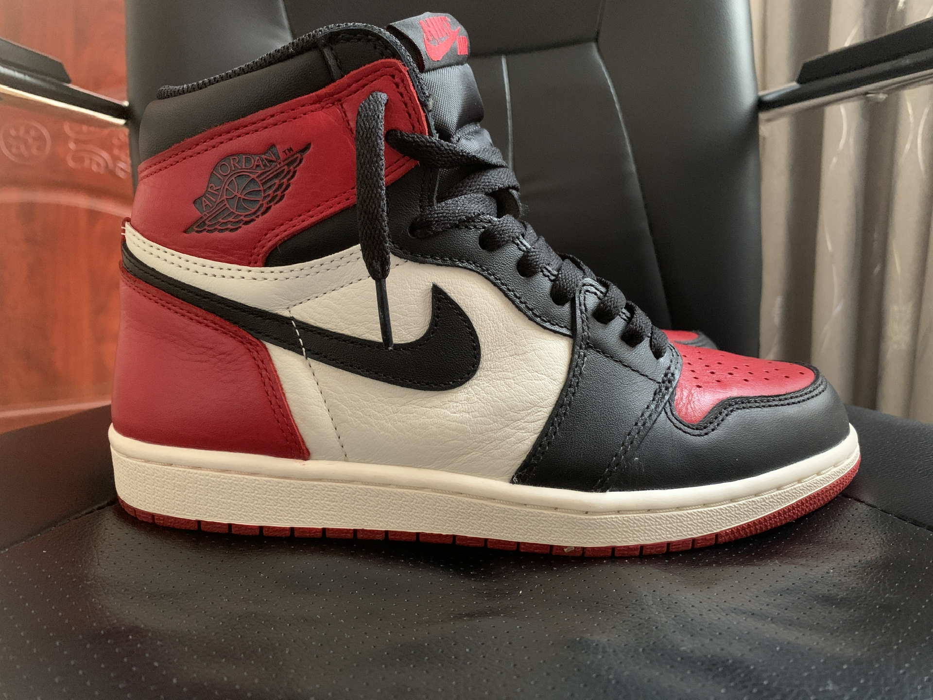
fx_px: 701
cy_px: 350
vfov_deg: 53.1
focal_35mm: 26
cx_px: 466
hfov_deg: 67.3
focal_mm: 4.25
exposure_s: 1/30
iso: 640
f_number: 1.8
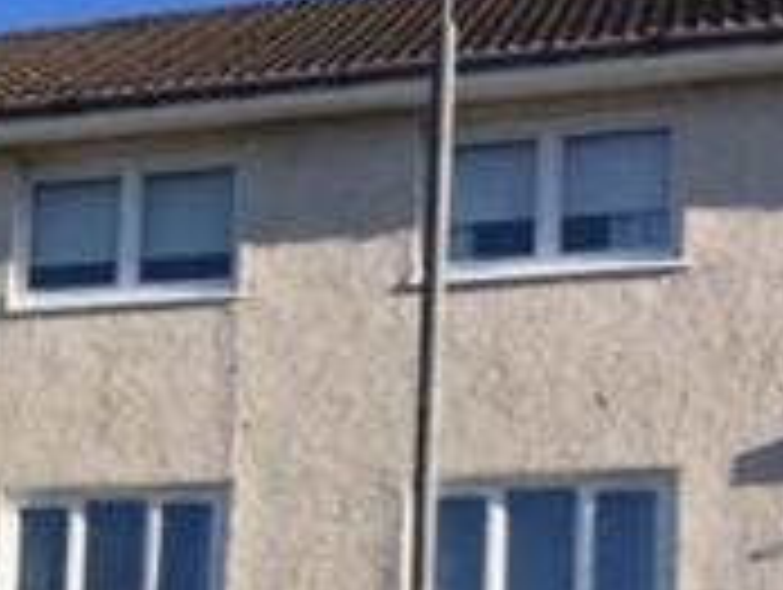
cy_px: 727
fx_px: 2197
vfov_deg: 14.7
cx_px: -263
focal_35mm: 97
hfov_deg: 18.6
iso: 25
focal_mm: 4.15
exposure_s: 1/1221
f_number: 2.2
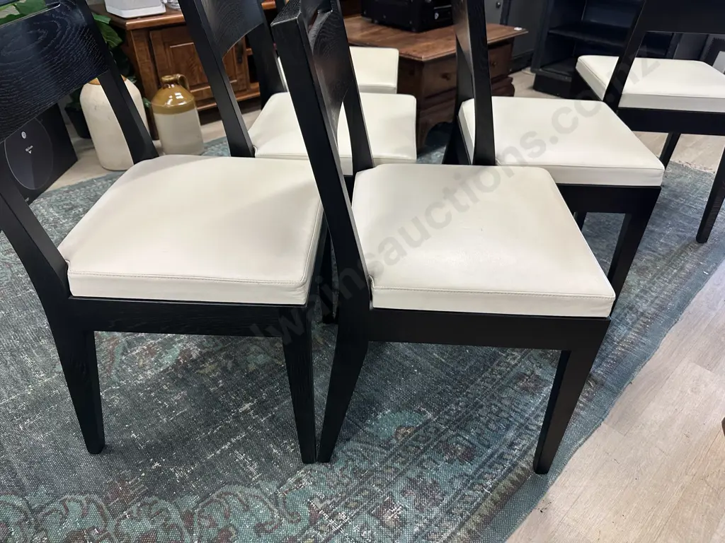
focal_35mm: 24
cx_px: 362
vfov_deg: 56.8
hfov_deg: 71.6
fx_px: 503
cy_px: 272
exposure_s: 1/100
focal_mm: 6.86
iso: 200
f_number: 1.78
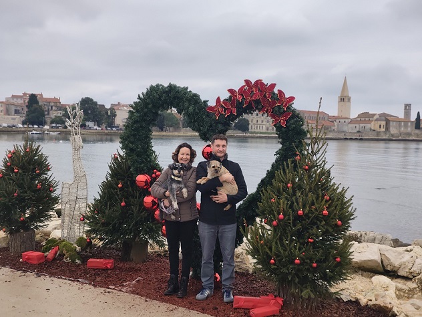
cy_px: 158
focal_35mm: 50
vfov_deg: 29.1
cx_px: 211
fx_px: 610
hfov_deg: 38.2
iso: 50
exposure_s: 1/134
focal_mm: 7.1
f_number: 2.8
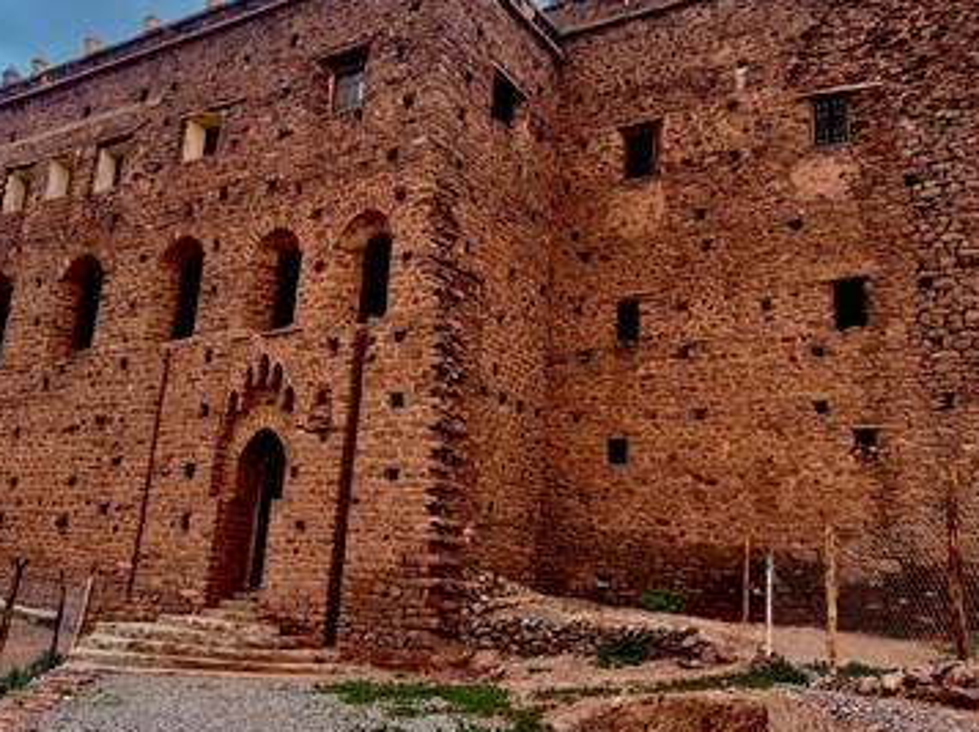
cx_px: 466
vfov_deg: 40.5
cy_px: 293
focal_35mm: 35
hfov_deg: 52.7
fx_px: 989
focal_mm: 5.7
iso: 50
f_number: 1.5
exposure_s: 1/426
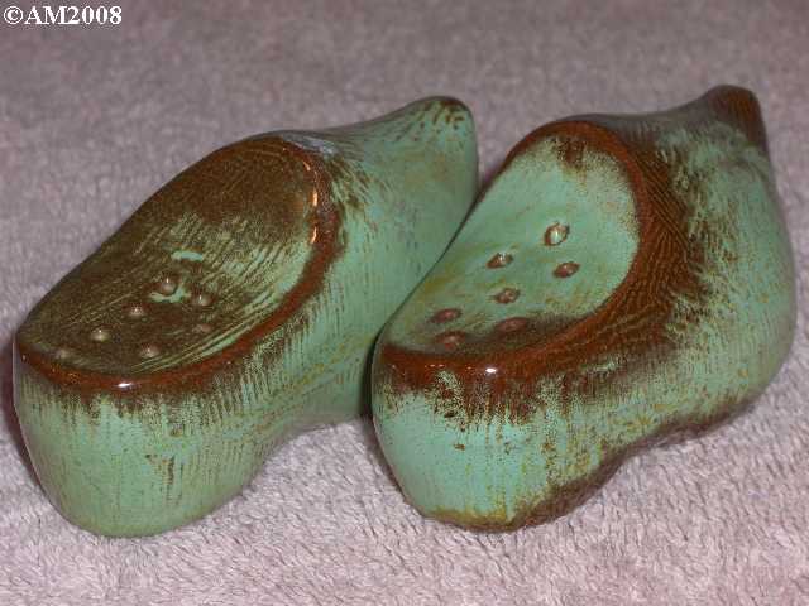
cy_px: 303
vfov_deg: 13.0
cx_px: 404
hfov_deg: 17.3
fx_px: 2664
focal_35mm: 114
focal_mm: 23.7
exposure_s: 1/30
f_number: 10.8
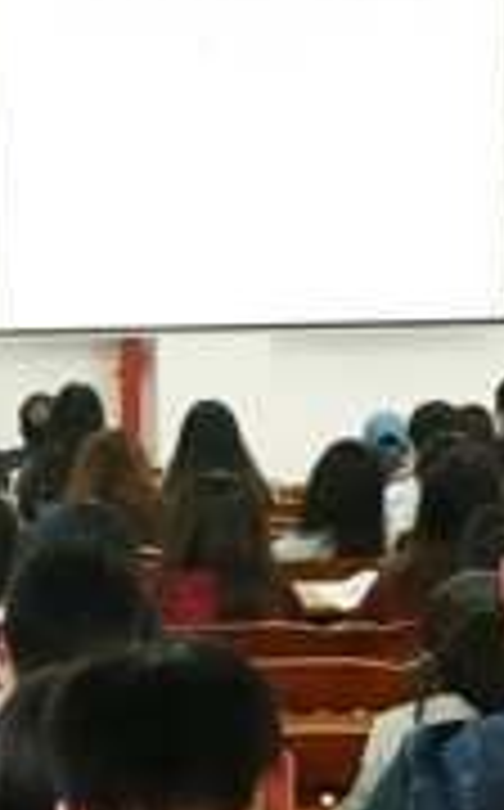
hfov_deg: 8.6
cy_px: 662
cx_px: 22
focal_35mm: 152
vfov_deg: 13.7
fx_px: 3351
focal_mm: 16.21
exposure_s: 1/250
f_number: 4
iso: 6400
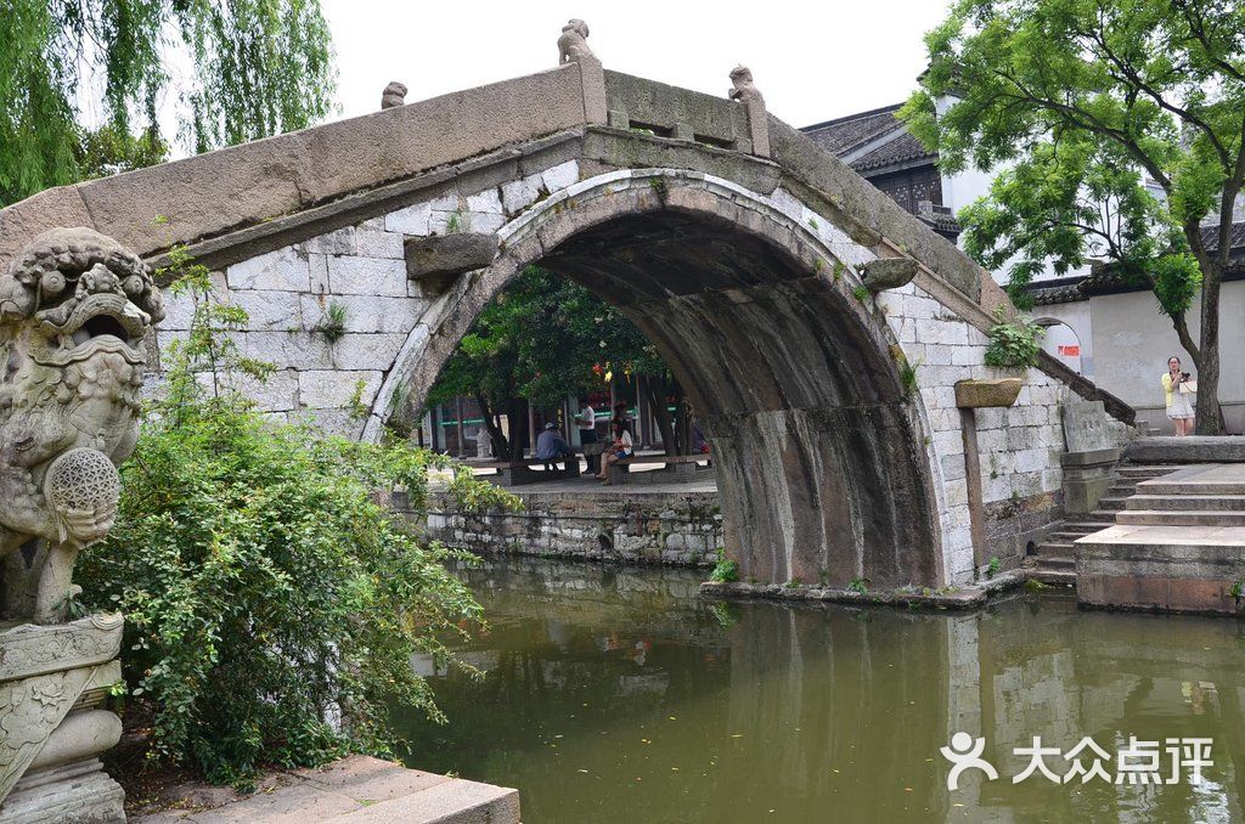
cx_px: 622
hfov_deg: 53.2
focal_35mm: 36
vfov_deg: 36.7
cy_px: 412
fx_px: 1242
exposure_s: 1/100
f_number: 11
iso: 200
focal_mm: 24
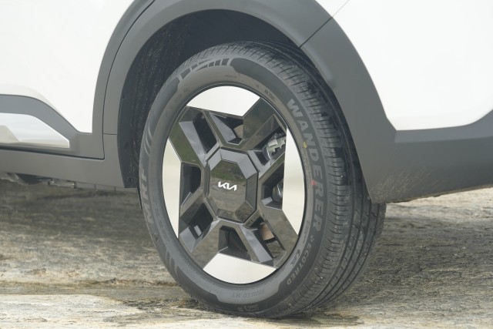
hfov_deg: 17.5
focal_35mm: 117
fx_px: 1603
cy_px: 164
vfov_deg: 11.7
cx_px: 246
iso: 800
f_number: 5.6
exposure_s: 1/250
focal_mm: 117
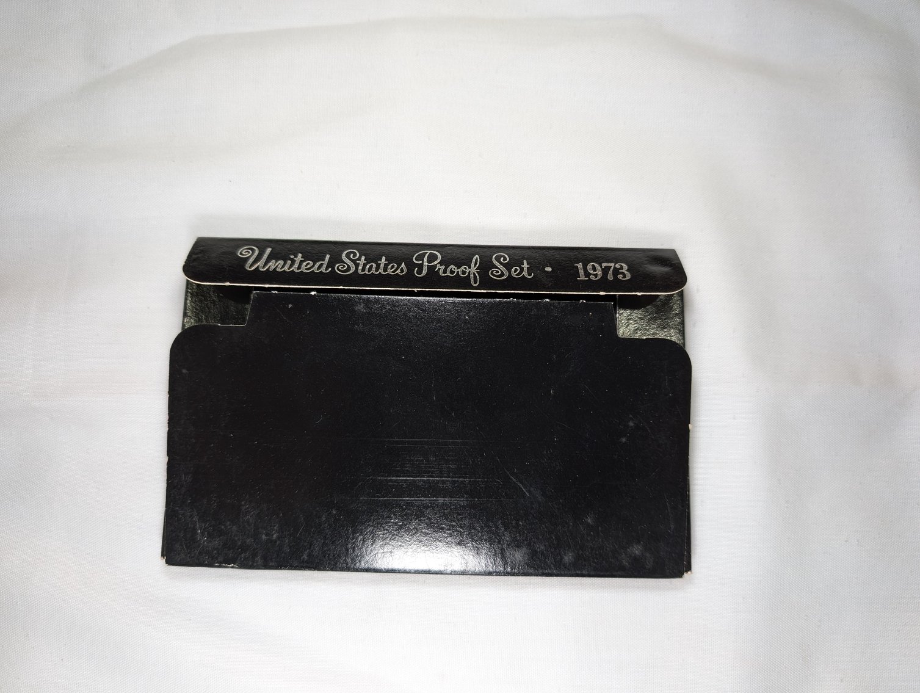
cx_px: 460
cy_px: 346
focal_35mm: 24
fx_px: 639
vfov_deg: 56.9
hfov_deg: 71.5
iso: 77
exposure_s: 1/90
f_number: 1.68
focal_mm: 6.9
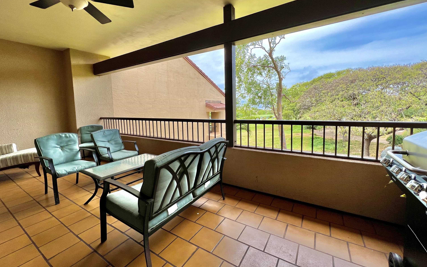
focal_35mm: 14
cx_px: 213
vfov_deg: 78.4
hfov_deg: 105.3
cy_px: 121
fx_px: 163
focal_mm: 1.57
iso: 32
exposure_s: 1/608
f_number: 1.8
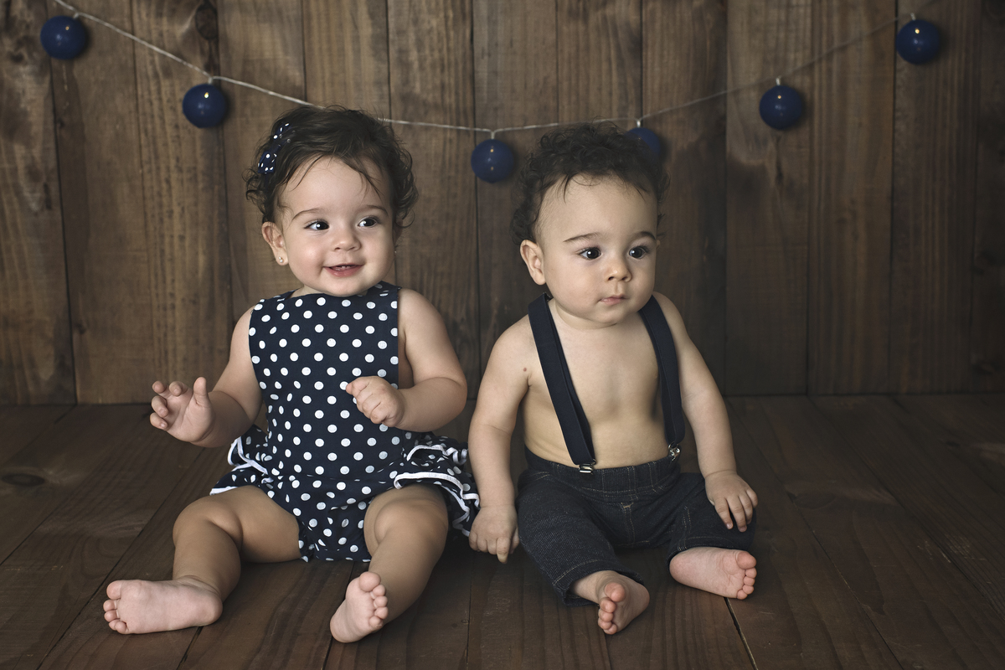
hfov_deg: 37.9
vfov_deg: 25.8
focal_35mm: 52
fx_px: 1466
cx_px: 502
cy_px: 335
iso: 500
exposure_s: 1/250
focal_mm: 35
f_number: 4
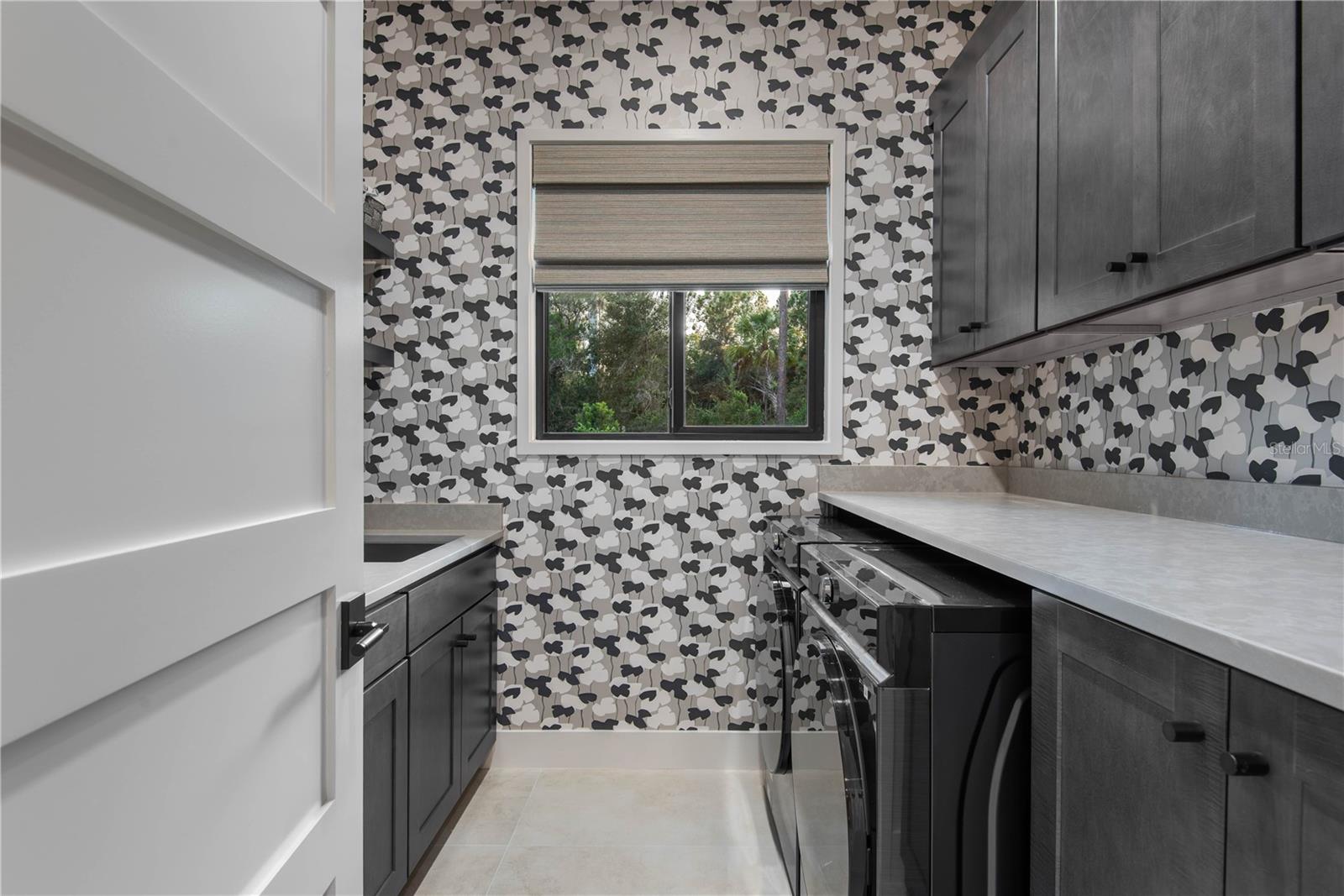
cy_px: 448
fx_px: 709
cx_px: 672
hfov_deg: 86.9
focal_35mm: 19
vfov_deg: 64.6
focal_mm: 19
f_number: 9
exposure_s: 2.5
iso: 100
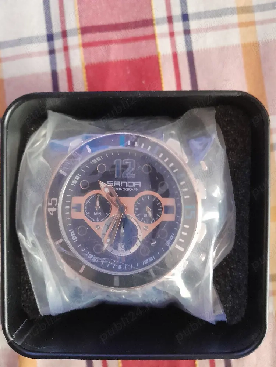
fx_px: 287
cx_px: 138
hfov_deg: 51.4
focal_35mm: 27
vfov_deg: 65.3
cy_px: 184
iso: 800
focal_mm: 4
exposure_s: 1/10
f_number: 1.8
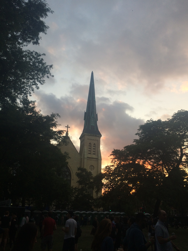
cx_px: 94
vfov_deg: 61.7
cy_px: 126
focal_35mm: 29
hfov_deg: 48.2
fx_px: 210
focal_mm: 4.15
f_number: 2.2
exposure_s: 1/149
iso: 32
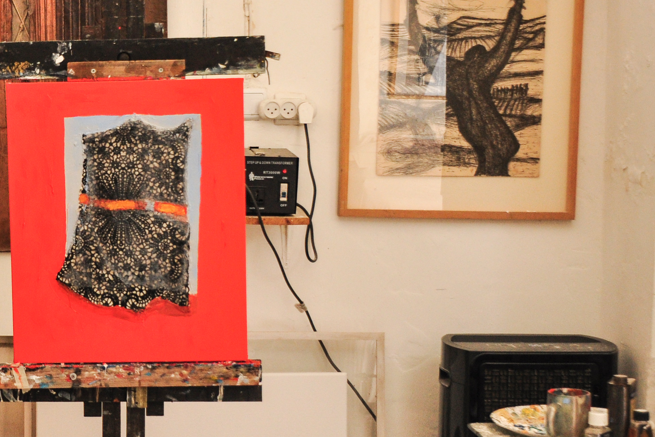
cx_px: 64
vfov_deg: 17.3
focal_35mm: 79
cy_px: 233
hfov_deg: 24.9
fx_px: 1437
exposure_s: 1/100
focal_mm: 24
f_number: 3.8
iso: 500
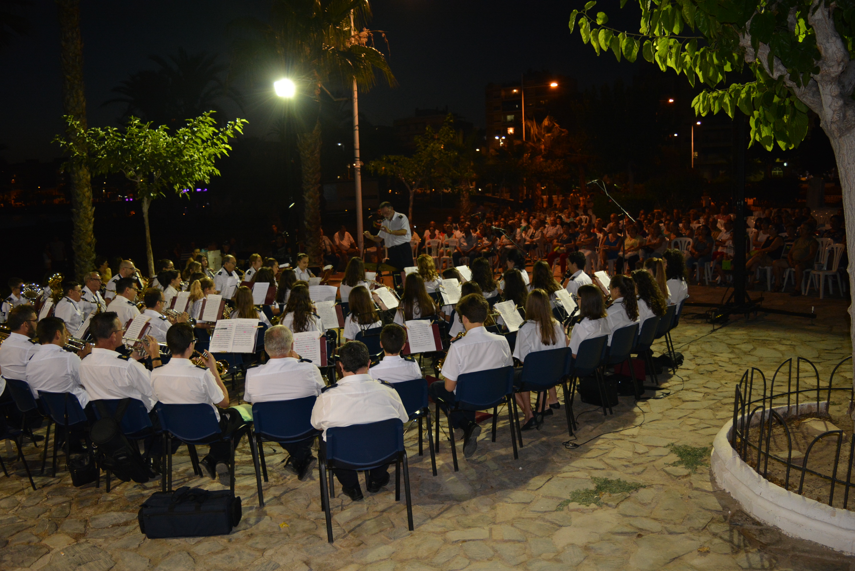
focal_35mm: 30
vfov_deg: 43.7
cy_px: 286
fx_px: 713
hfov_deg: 61.9
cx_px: 428
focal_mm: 20
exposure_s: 1/60
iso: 1000
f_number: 3.5
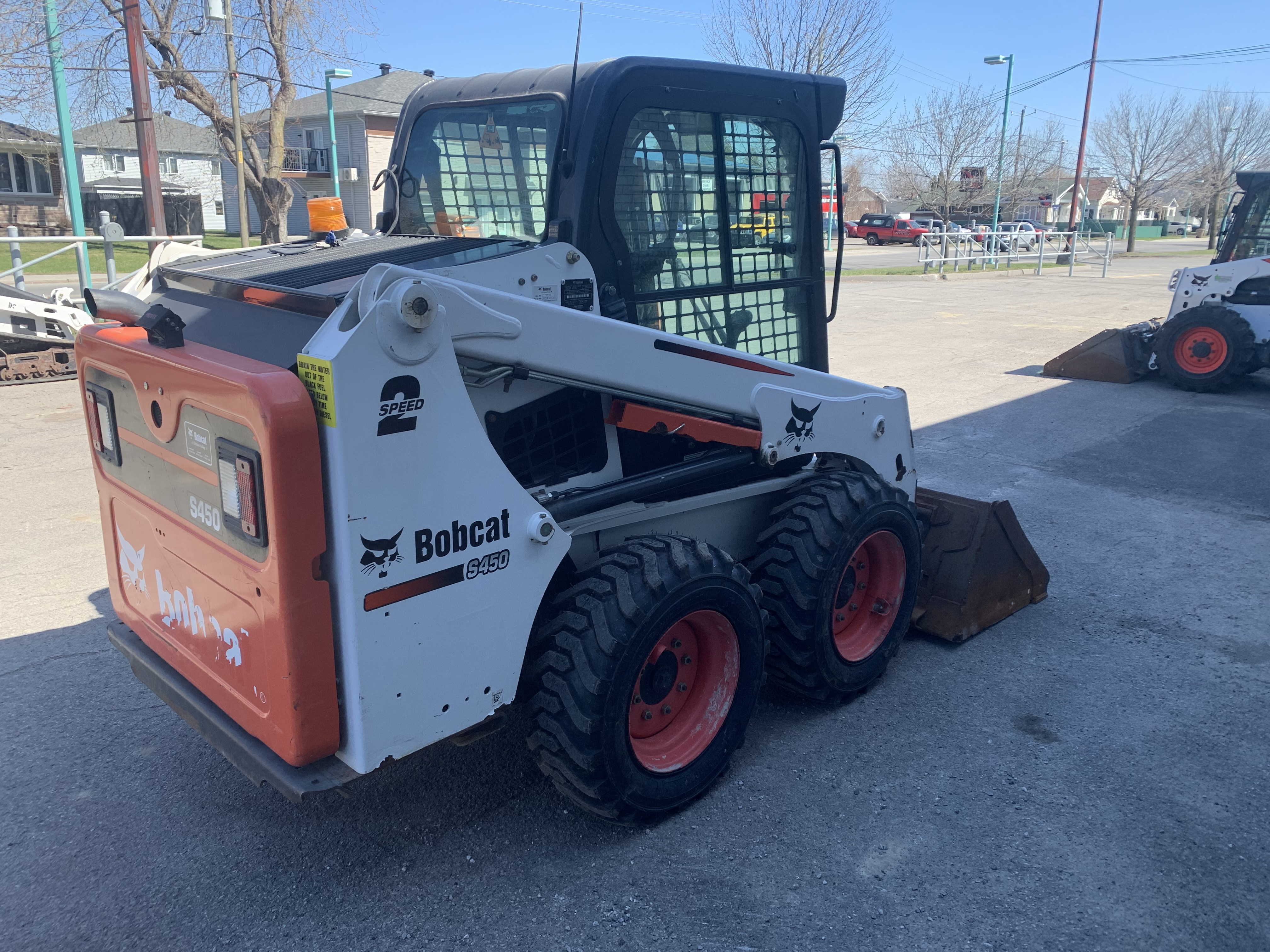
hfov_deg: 67.3
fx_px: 954
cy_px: 476
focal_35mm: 26
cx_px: 635
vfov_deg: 53.1
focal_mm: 4.25
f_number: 1.8
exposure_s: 1/664
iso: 25
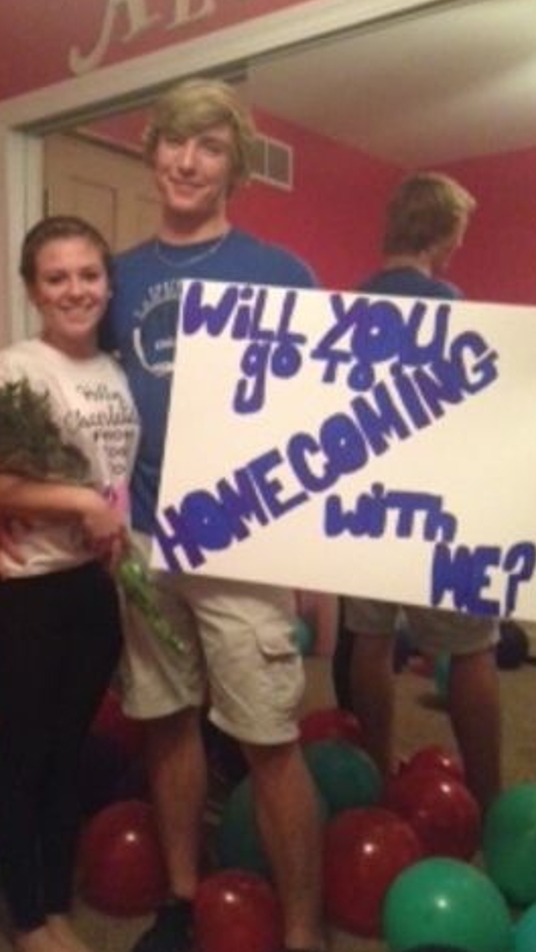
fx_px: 985
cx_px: 183
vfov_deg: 51.6
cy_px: 477
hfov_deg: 30.2
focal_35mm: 39
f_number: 2.4
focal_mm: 4.28
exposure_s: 1/15
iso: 800
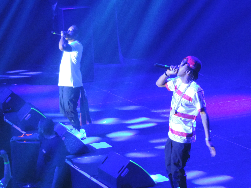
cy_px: 94
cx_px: 126
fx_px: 899
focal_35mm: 124
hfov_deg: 15.9
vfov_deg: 12.0
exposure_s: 1/30
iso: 1250
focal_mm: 21.4
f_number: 4.2
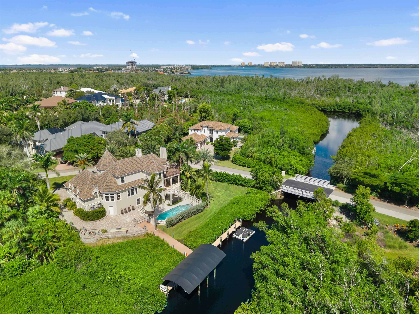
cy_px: 157
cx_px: 210
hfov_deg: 71.6
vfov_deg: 56.8
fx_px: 291
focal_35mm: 24
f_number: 1.8
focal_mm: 8.67
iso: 100
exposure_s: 1/500
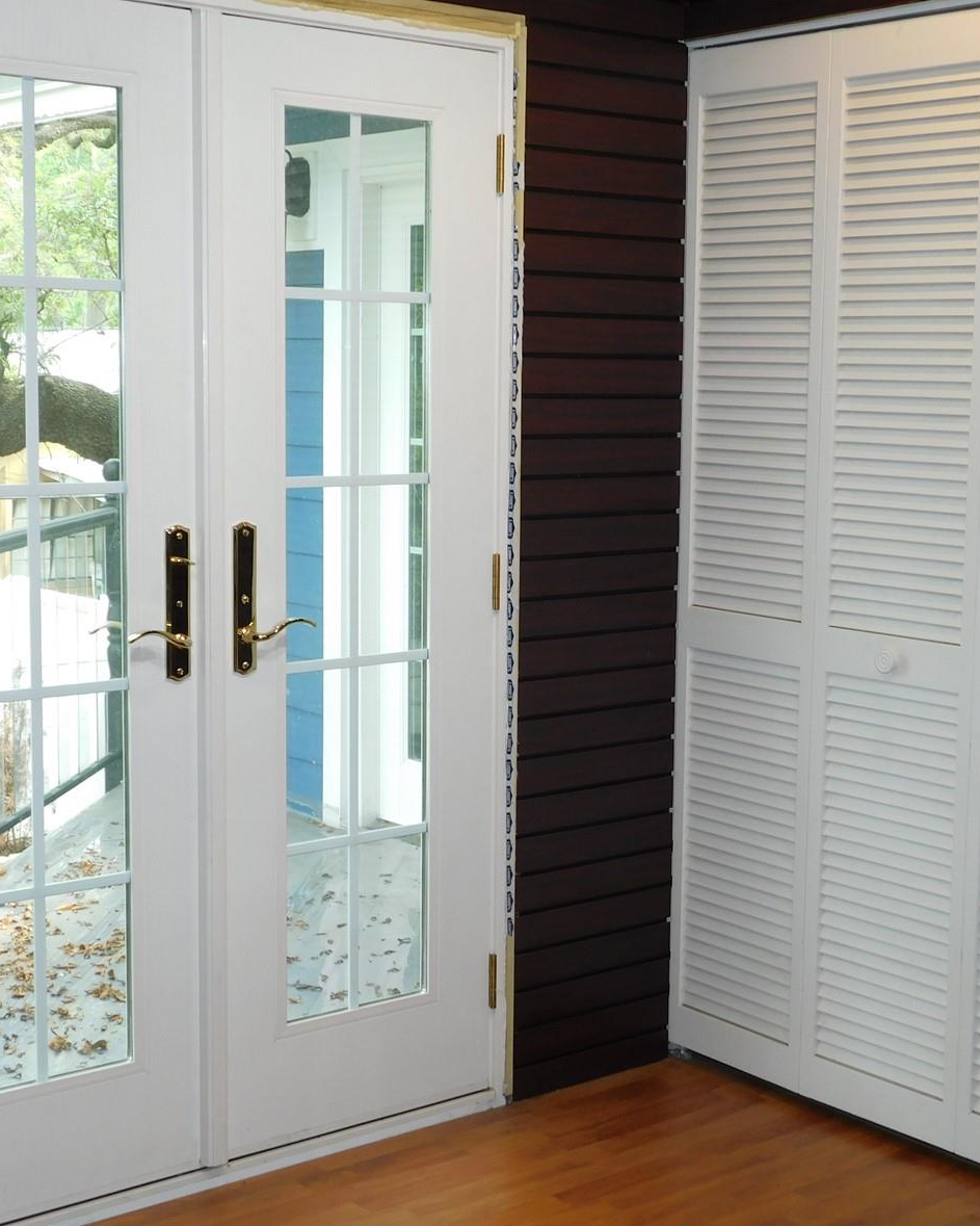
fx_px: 1922
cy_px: 616
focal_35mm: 53
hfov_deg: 28.6
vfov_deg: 35.4
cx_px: 559
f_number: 3.6
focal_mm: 7.1
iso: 140
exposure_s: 1/30
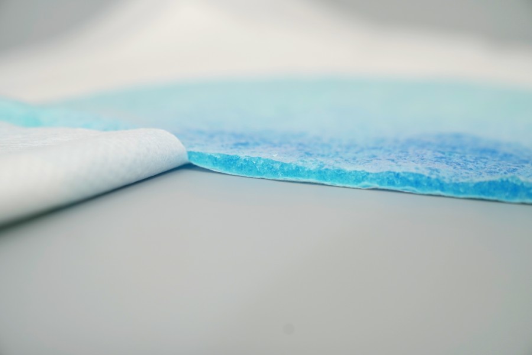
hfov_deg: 35.1
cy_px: 178
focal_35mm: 57
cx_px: 266
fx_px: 842
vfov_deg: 23.8
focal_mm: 57
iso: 250
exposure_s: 1/160
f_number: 4
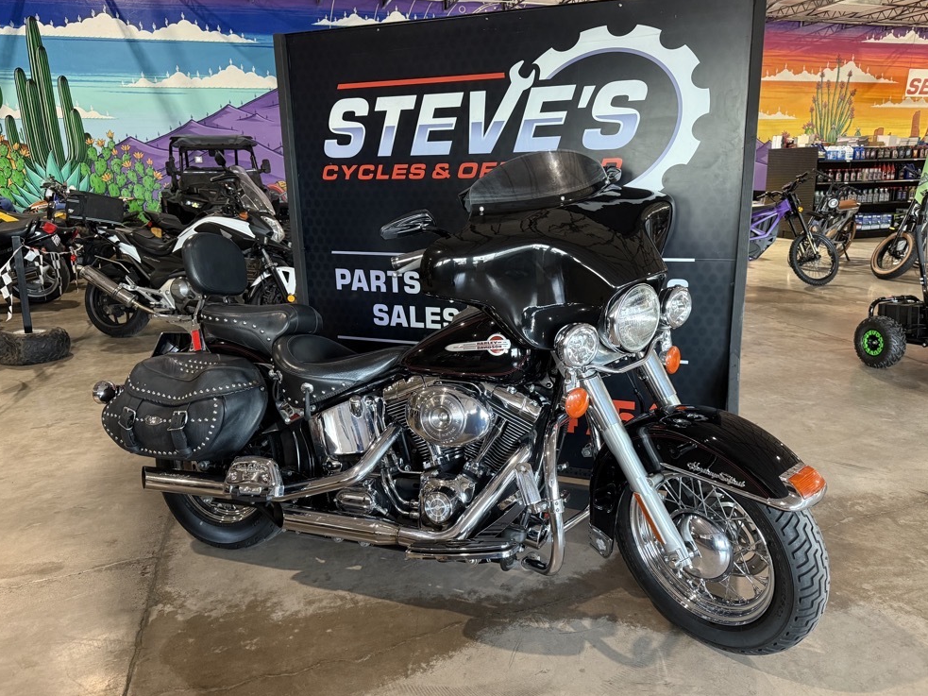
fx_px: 670
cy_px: 345
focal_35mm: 25
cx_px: 471
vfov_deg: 54.9
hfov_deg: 69.4
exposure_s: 1/60
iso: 400
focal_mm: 6.76
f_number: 1.78
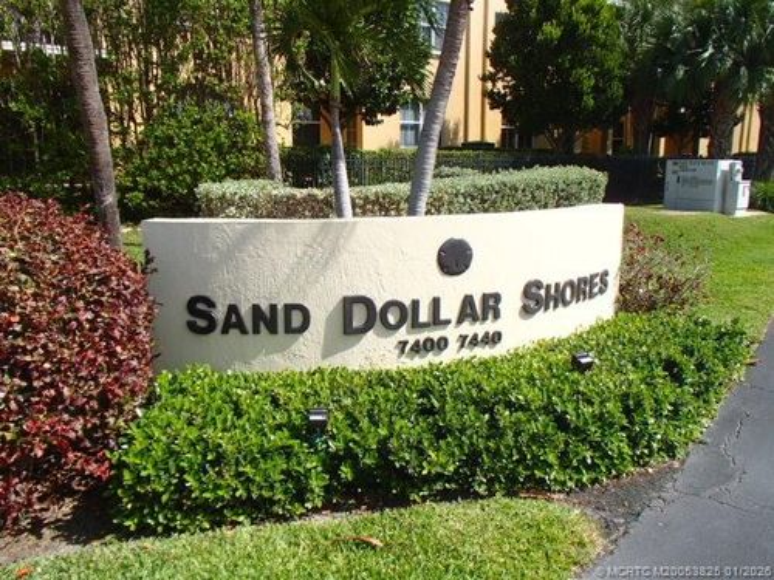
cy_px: 290
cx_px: 387
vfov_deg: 49.7
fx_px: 626
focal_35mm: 28
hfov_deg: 63.4
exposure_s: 1/100
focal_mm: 5
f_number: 11
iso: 100
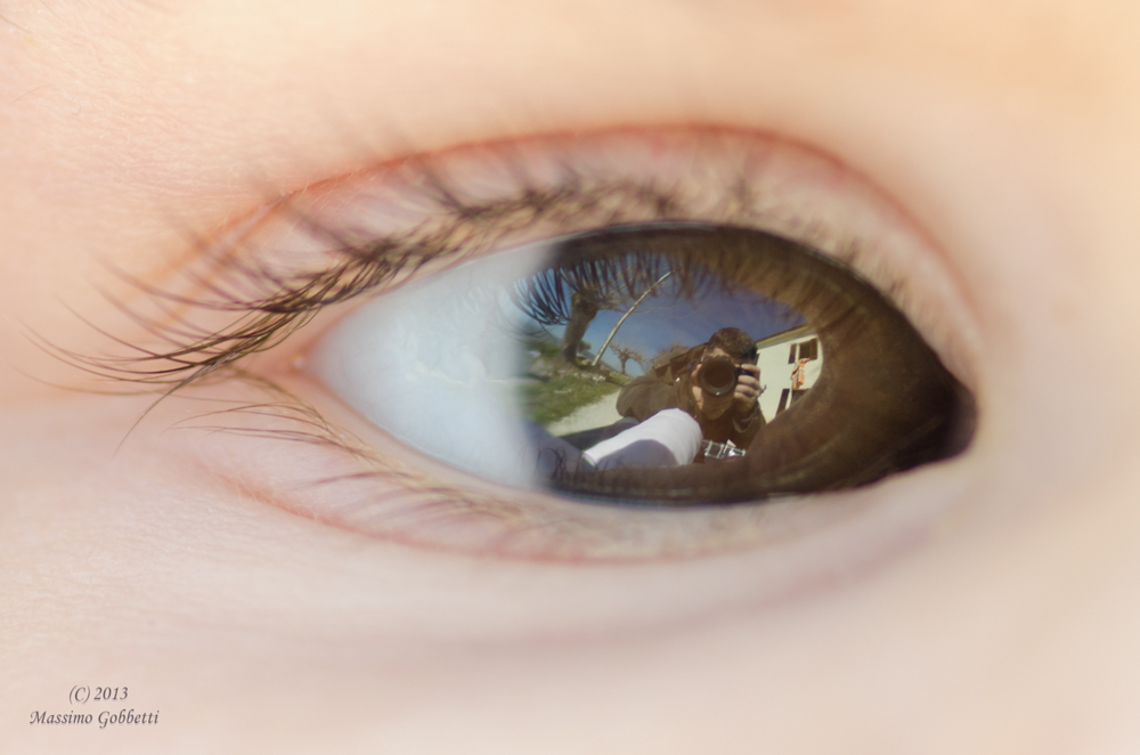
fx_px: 4265
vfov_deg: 10.1
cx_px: 570
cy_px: 378
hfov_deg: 15.2
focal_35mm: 135
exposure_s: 1/160
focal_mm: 90
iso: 400
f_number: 6.3
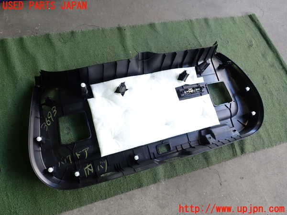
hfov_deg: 60.0
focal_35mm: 30
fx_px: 249
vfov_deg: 46.8
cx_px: 144
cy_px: 108
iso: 200
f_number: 2.3
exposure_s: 1/80
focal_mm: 5.4
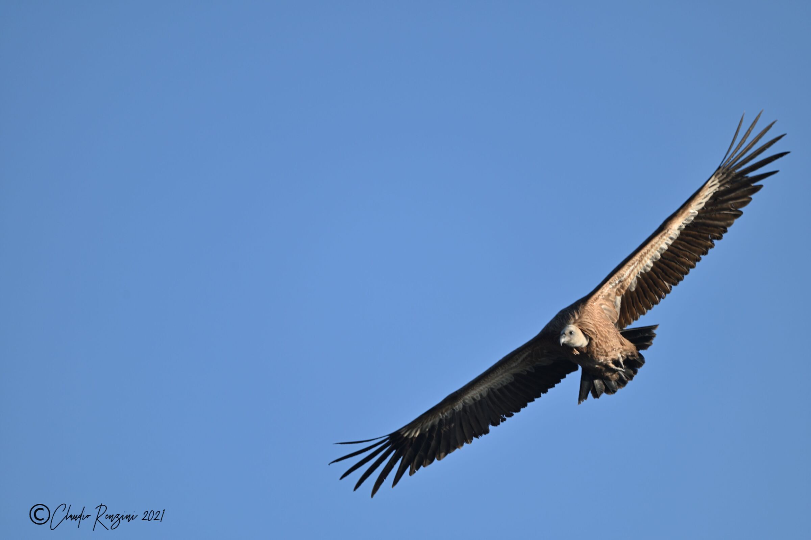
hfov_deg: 5.2
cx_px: 406
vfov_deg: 3.4
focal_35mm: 400
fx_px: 9005
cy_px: 270
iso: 140
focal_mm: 400
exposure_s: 1/500
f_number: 5.6
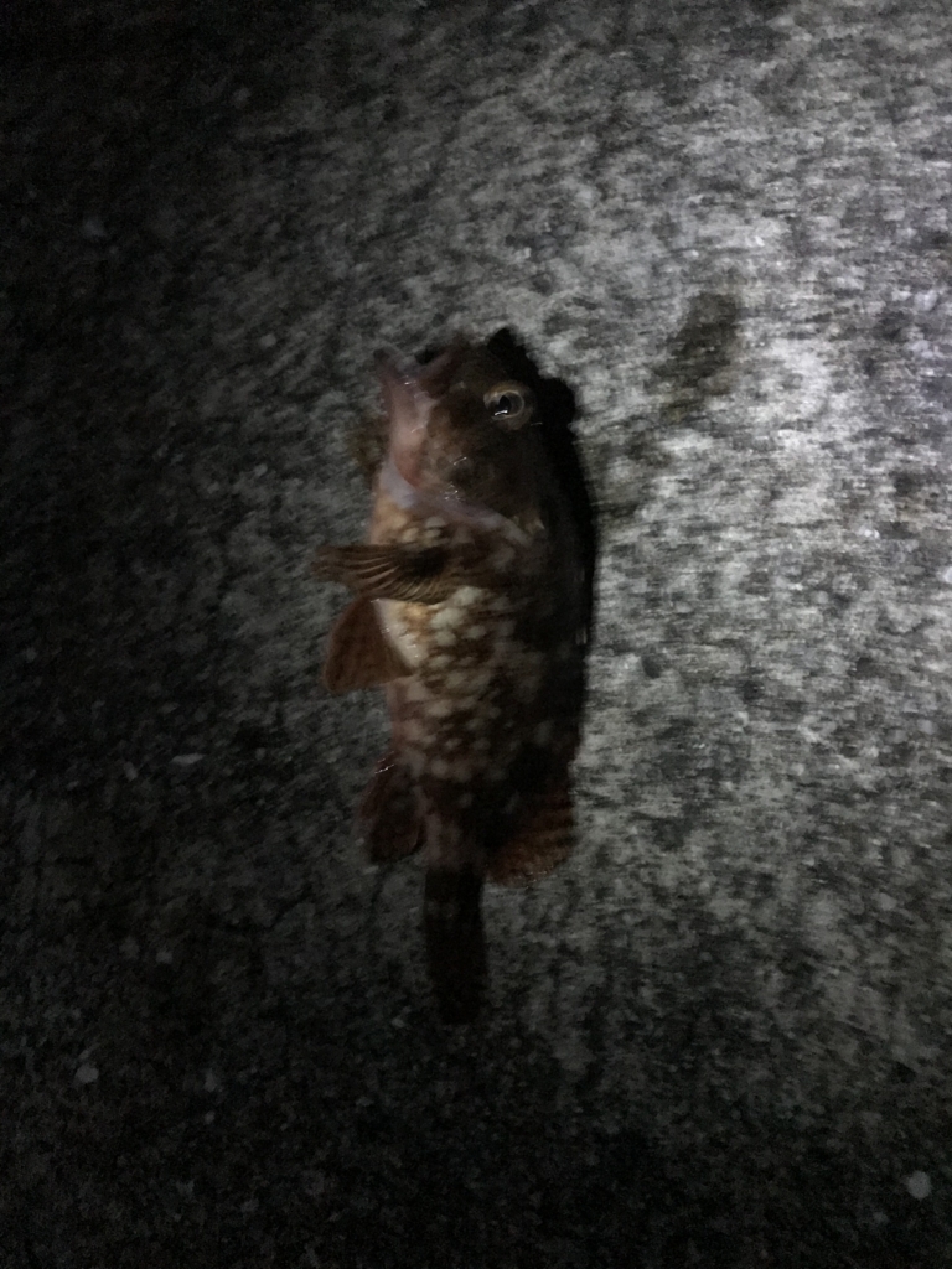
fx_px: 1027
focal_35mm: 28
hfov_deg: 49.7
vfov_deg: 63.4
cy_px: 634
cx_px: 476
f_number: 1.8
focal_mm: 3.99
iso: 800
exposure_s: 1/4
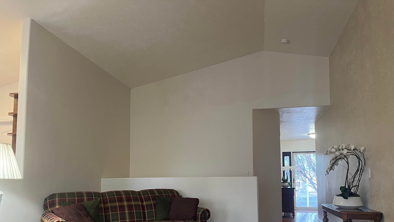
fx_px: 303
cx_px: 197
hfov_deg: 66.1
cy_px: 151
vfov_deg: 39.6
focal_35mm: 29
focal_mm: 5.1
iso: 320
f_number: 1.6
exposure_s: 1/60
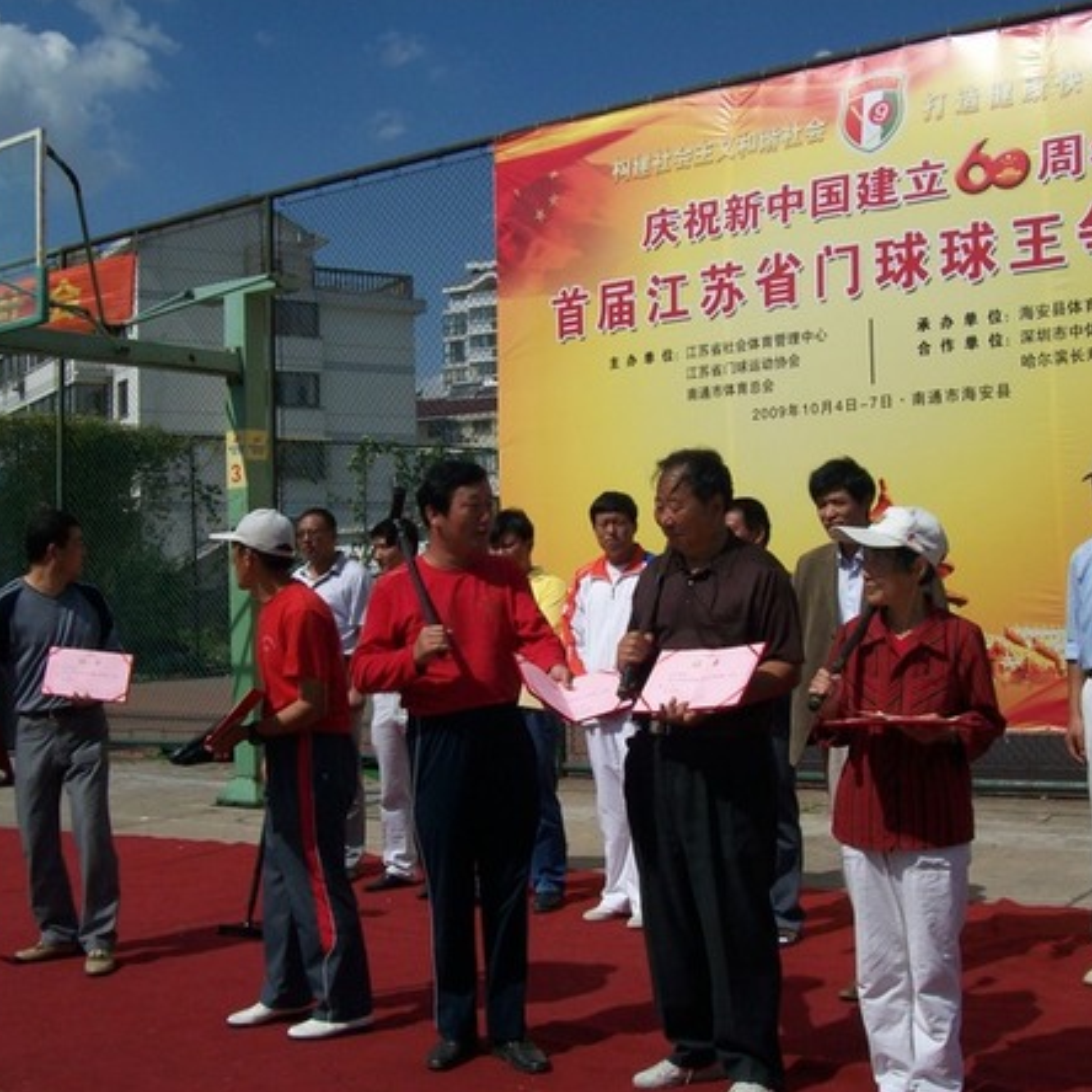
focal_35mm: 43
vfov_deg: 39.2
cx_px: 583
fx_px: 1535
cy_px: 546
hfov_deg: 39.1
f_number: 4.8
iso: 80
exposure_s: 1/951
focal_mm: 6
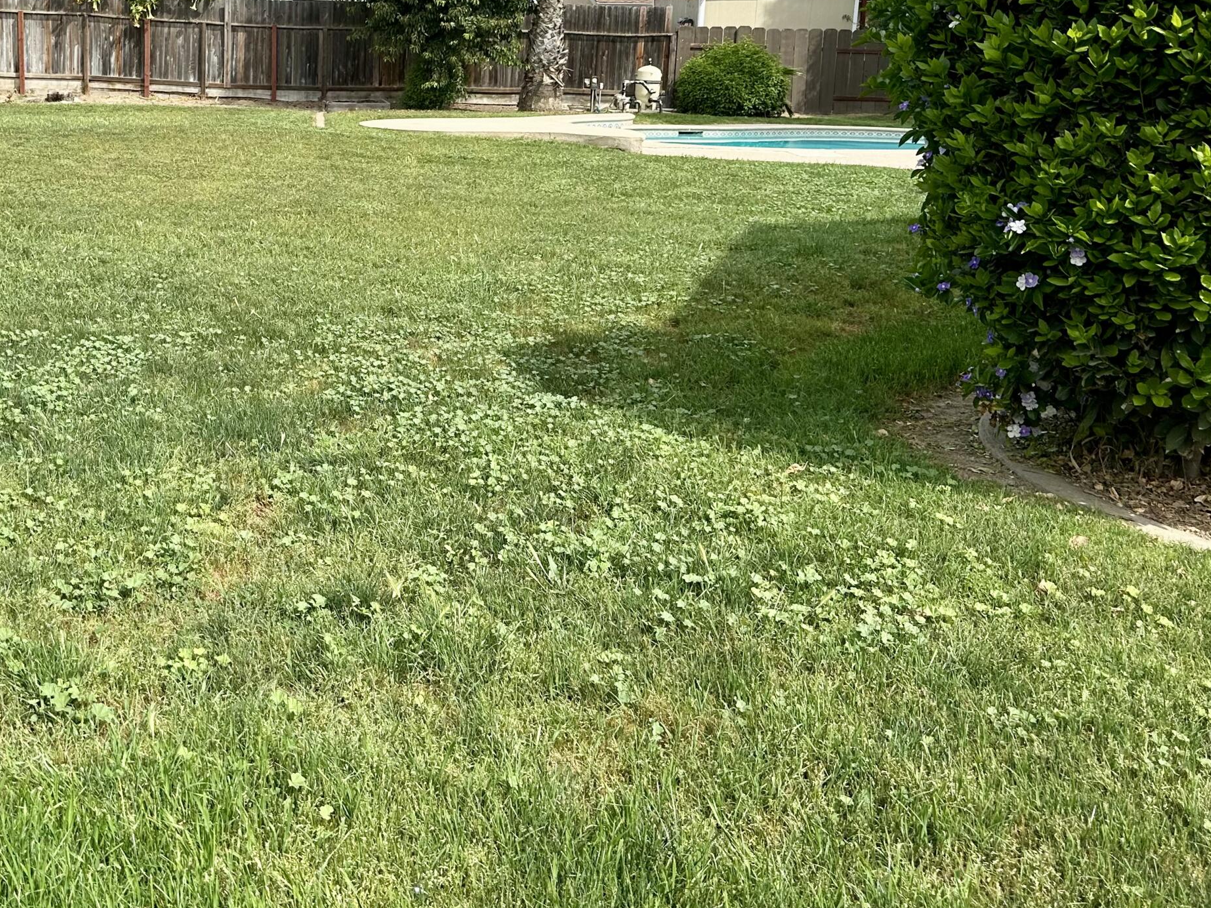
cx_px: 363
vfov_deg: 36.0
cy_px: 235
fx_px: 1365
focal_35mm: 39
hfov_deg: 46.8
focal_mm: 6.86
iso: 80
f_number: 1.78
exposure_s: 1/3861
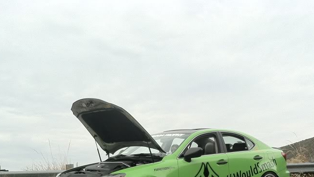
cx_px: 172
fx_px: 500
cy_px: 184
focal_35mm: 60
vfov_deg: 19.4
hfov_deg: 34.9
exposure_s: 1/417
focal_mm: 3.9
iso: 80
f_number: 2.8
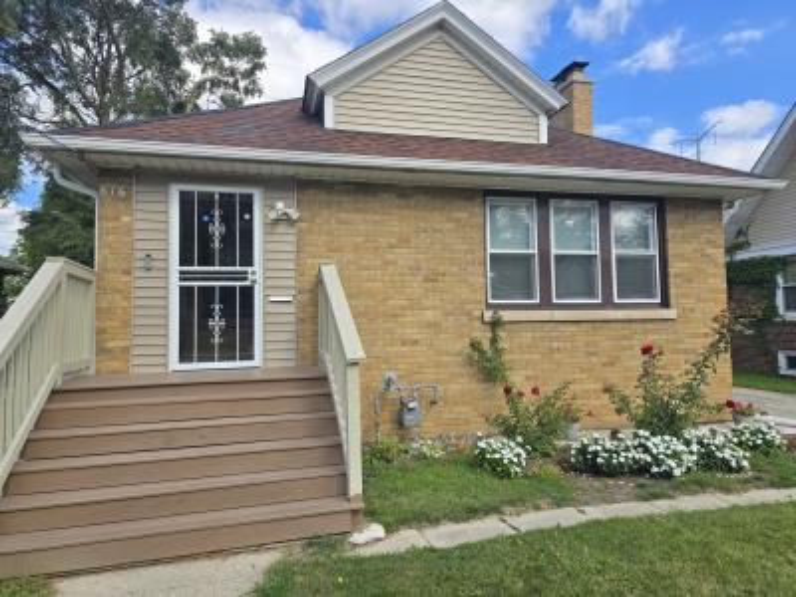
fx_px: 529
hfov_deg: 73.9
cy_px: 298
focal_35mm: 23
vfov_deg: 58.9
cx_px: 398
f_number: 1.7
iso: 12
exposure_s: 1/430
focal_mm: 6.3
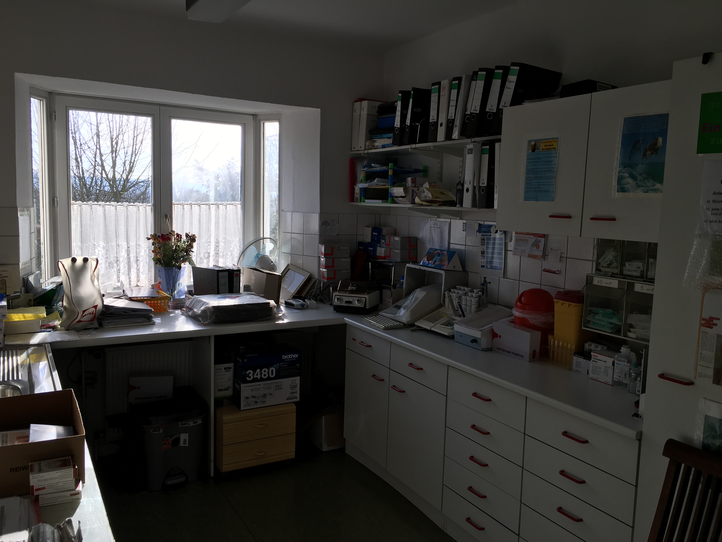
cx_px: 361
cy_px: 271
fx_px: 605
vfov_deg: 48.2
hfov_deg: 61.7
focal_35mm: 29
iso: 25
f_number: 2.2
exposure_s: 1/356
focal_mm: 4.15
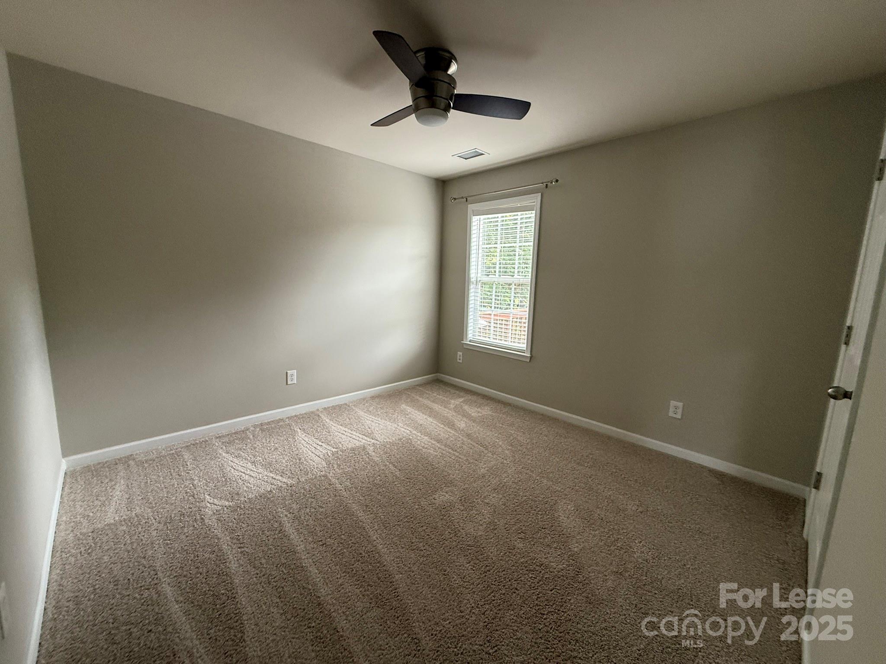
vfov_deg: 85.7
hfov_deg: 102.1
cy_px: 332
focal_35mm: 14
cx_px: 443
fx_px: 358
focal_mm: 2.22
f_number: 2.2
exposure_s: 1/99
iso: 250
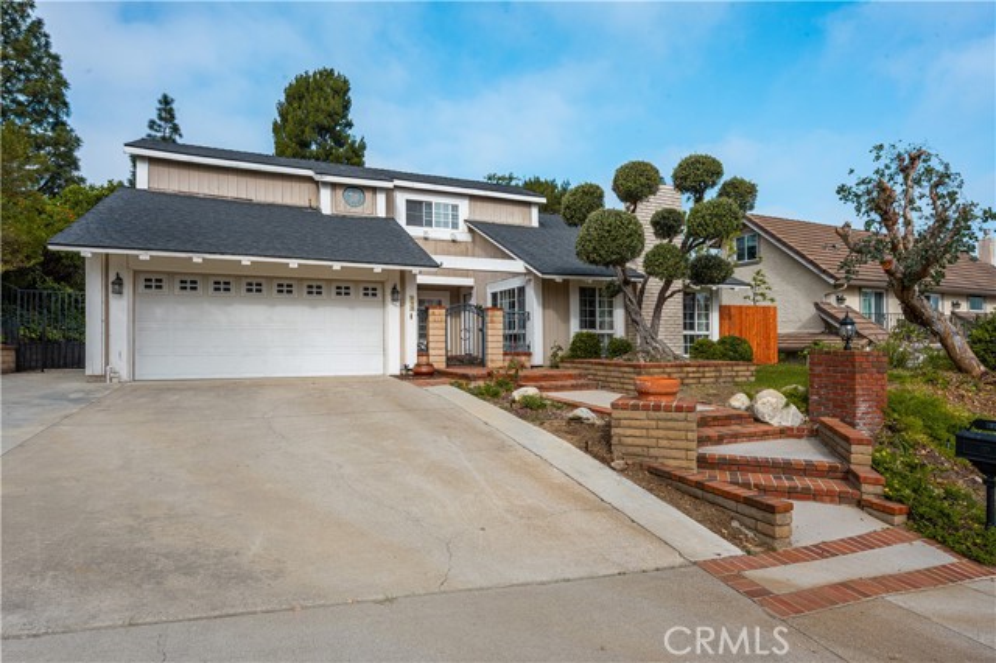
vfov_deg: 64.5
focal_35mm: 19
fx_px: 525
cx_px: 498
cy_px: 332
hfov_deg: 86.9
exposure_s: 1/160
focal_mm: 19
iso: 80
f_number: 13
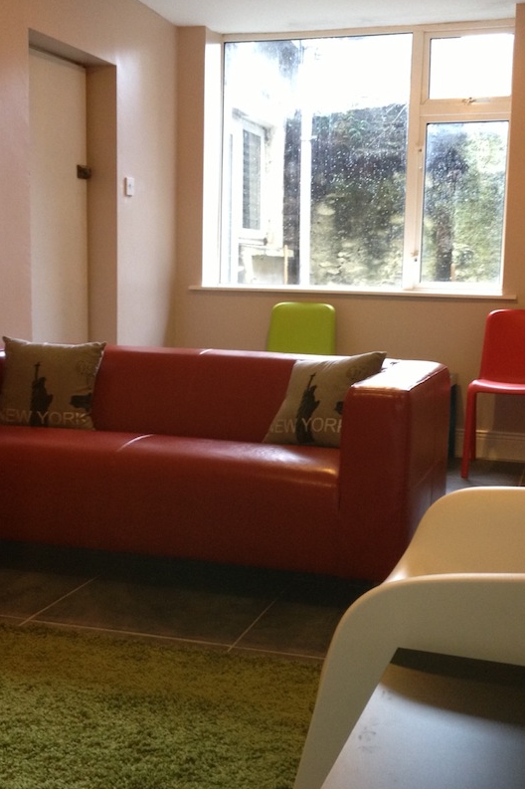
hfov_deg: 27.5
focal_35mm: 49
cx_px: 289
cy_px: 393
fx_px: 1073
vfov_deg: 40.4
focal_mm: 4.28
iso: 160
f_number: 2.4
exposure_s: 1/20
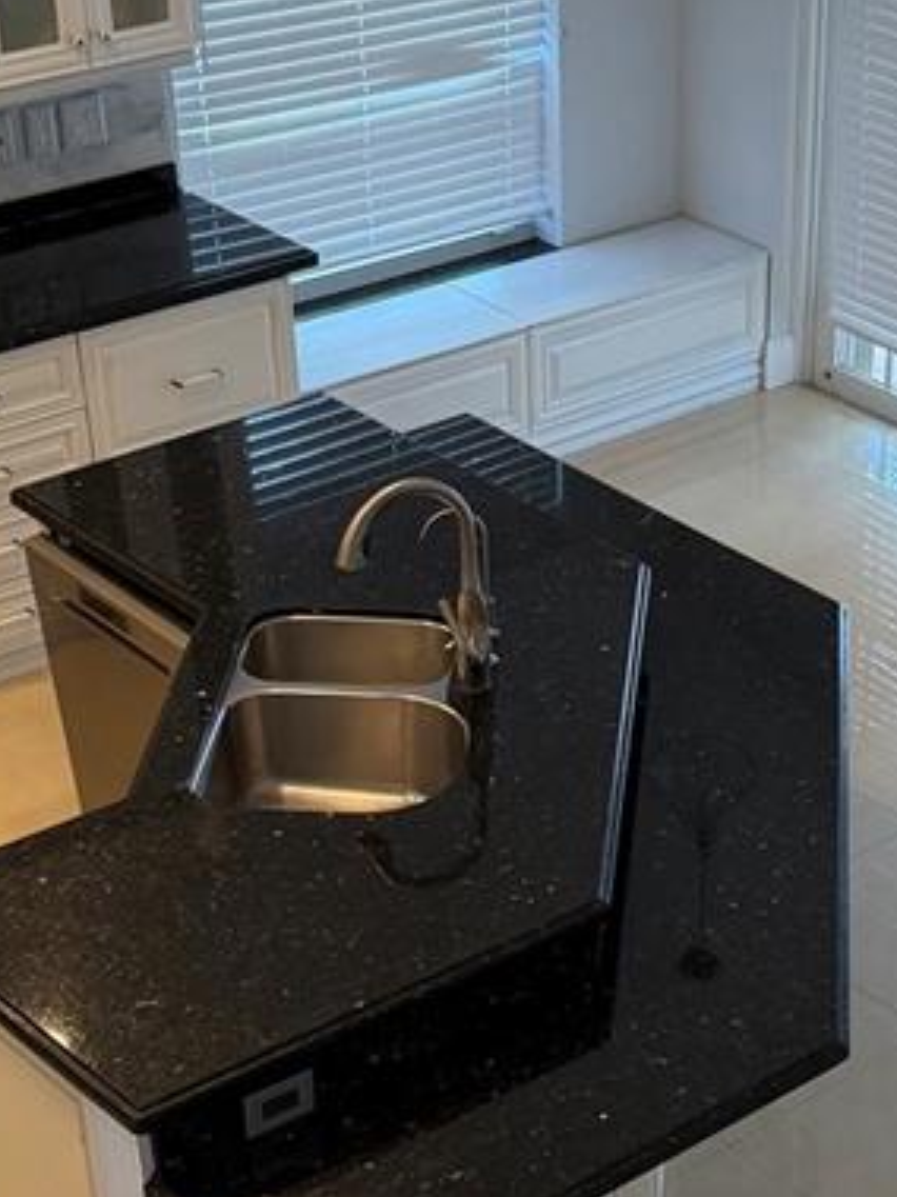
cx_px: 774
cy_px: 1004
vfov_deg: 25.1
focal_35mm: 76
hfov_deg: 19.1
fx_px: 2627
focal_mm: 6.76
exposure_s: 1/173
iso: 200
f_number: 1.78
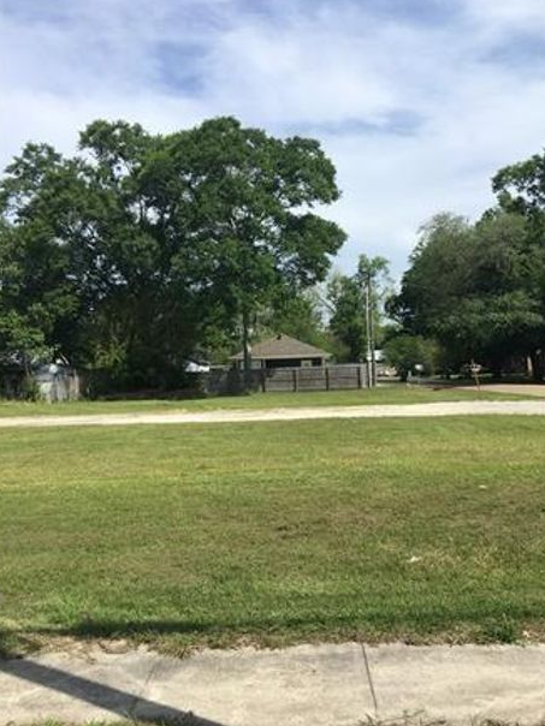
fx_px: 672
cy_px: 378
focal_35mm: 32
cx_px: 292
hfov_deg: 44.1
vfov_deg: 56.8
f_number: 2.2
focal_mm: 4.15
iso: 25
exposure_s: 1/2079
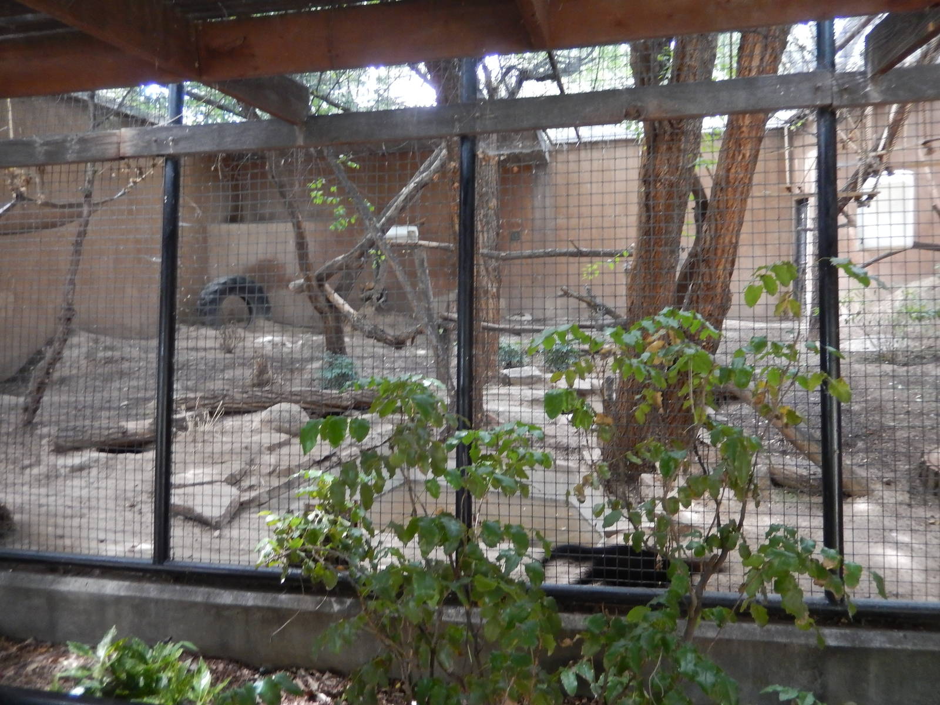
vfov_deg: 54.9
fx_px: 679
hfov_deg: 69.4
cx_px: 470
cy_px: 352
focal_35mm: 25
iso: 400
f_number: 3.4
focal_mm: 4.5
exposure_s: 1/25
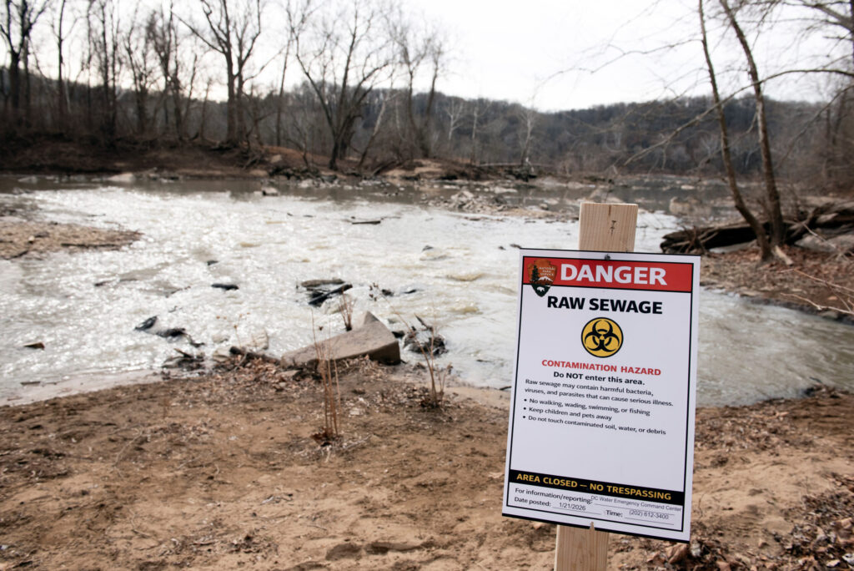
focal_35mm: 24
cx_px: 427
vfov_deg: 53.2
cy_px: 286
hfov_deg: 73.7
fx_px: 570
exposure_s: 1/800
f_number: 6.3
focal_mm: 24
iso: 500
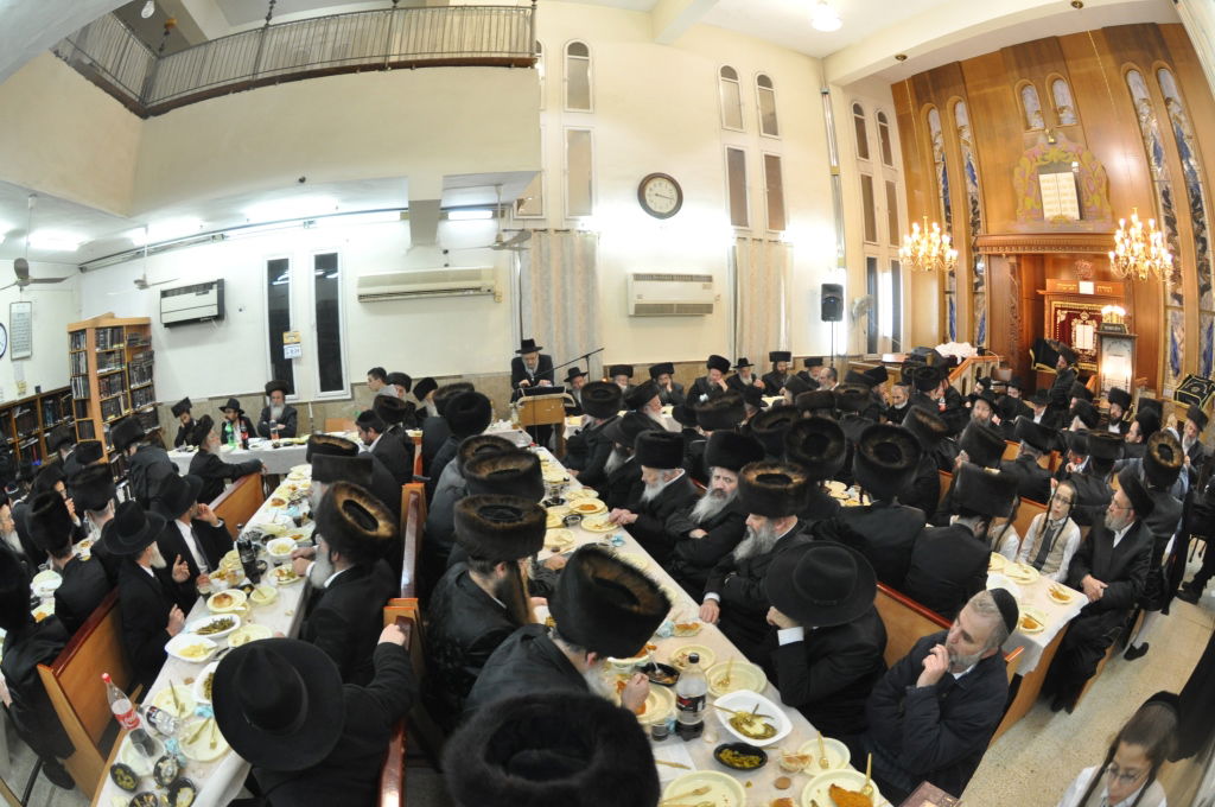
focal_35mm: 16
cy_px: 404
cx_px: 608
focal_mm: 10.5
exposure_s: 1/60
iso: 800
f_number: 5.6
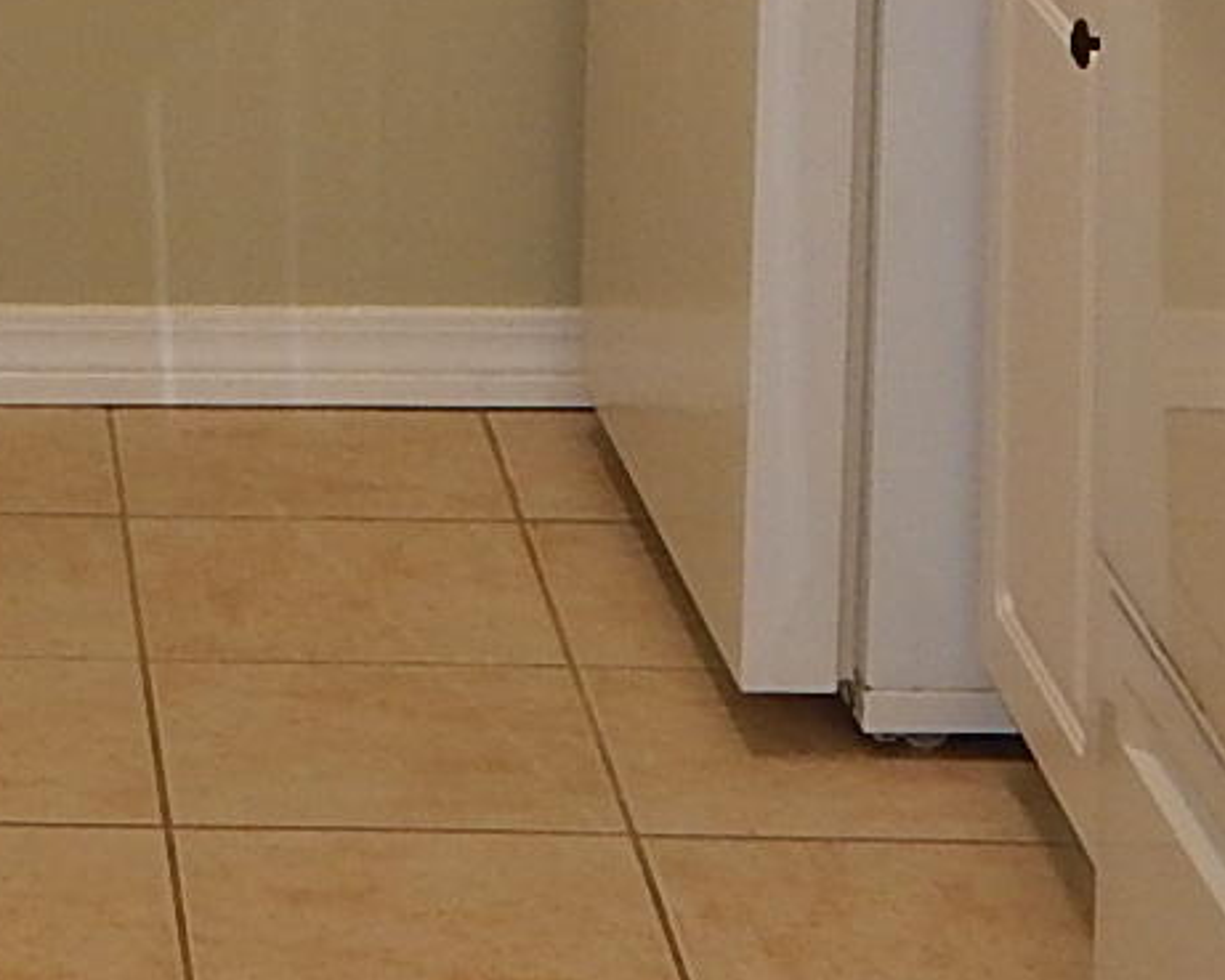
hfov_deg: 12.6
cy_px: -898
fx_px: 5403
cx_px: -337
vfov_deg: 9.7
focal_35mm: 149
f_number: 3.2
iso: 140
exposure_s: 1/30
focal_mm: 5.6
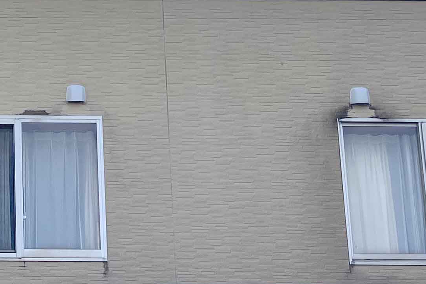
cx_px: -78
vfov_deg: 12.6
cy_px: 240
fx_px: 1278
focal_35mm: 108
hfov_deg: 18.0
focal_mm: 3.99
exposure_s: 1/1946
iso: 32
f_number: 1.8
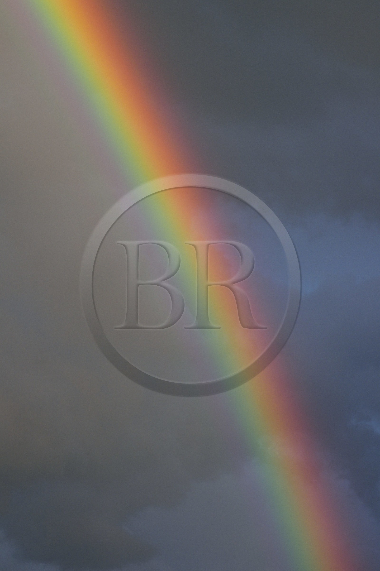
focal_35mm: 200
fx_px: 3169
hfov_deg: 6.9
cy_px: 286
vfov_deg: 10.3
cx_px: 190
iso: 400
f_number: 10
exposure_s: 1/250
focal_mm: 200
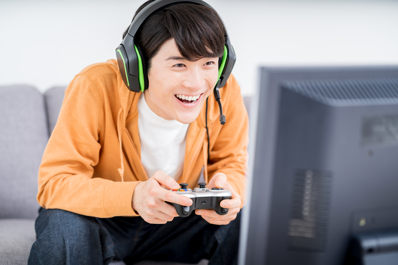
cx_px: 199
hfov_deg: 23.9
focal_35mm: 85
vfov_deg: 16.1
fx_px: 940
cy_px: 132
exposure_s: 1/200
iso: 125
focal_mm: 85
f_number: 2.5
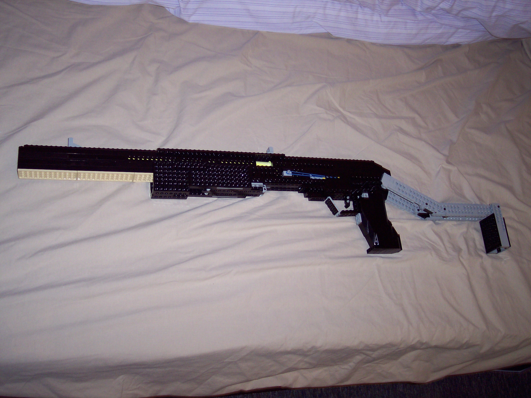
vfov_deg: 37.7
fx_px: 583
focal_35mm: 38
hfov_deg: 49.0
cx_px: 266
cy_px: 199
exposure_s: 1/30
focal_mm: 8
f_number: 2.8
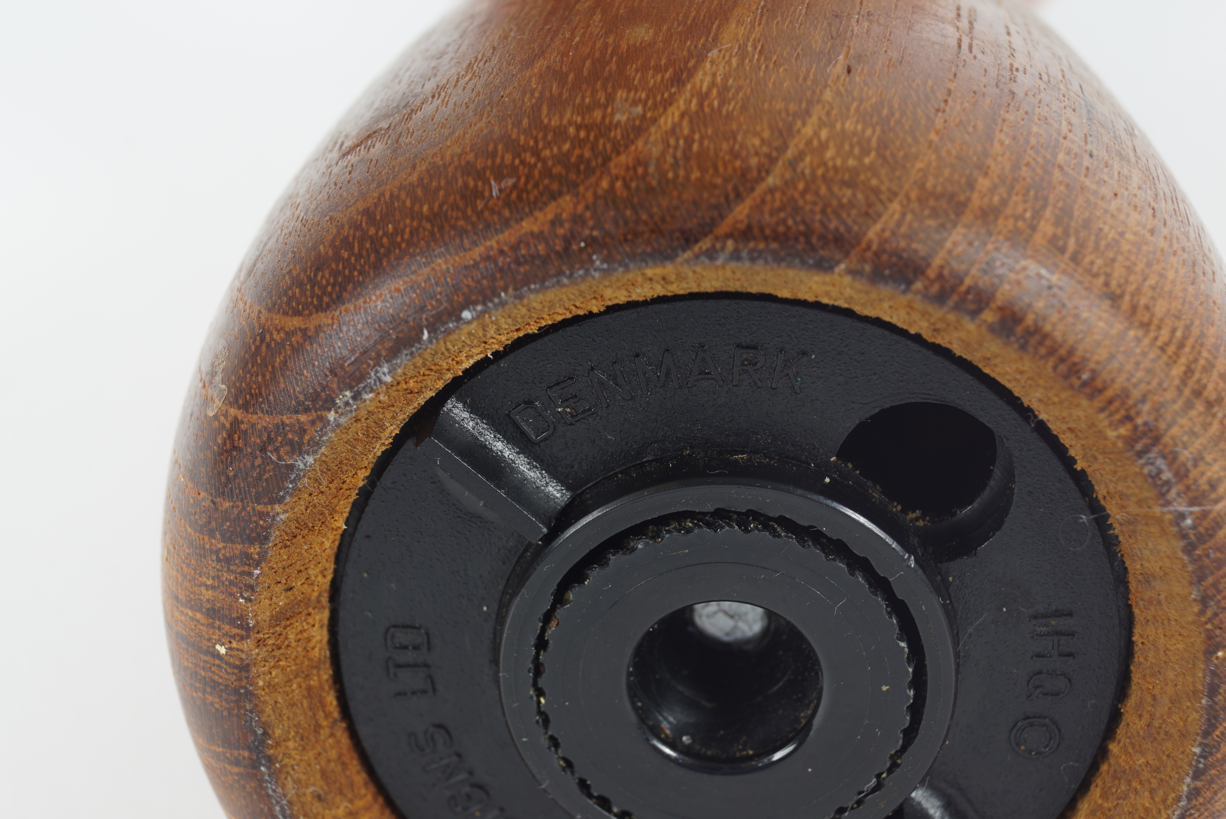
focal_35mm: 82
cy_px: 410
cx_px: 613
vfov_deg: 16.6
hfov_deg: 24.6
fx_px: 2811
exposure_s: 1/125
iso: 100
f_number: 16
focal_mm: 55
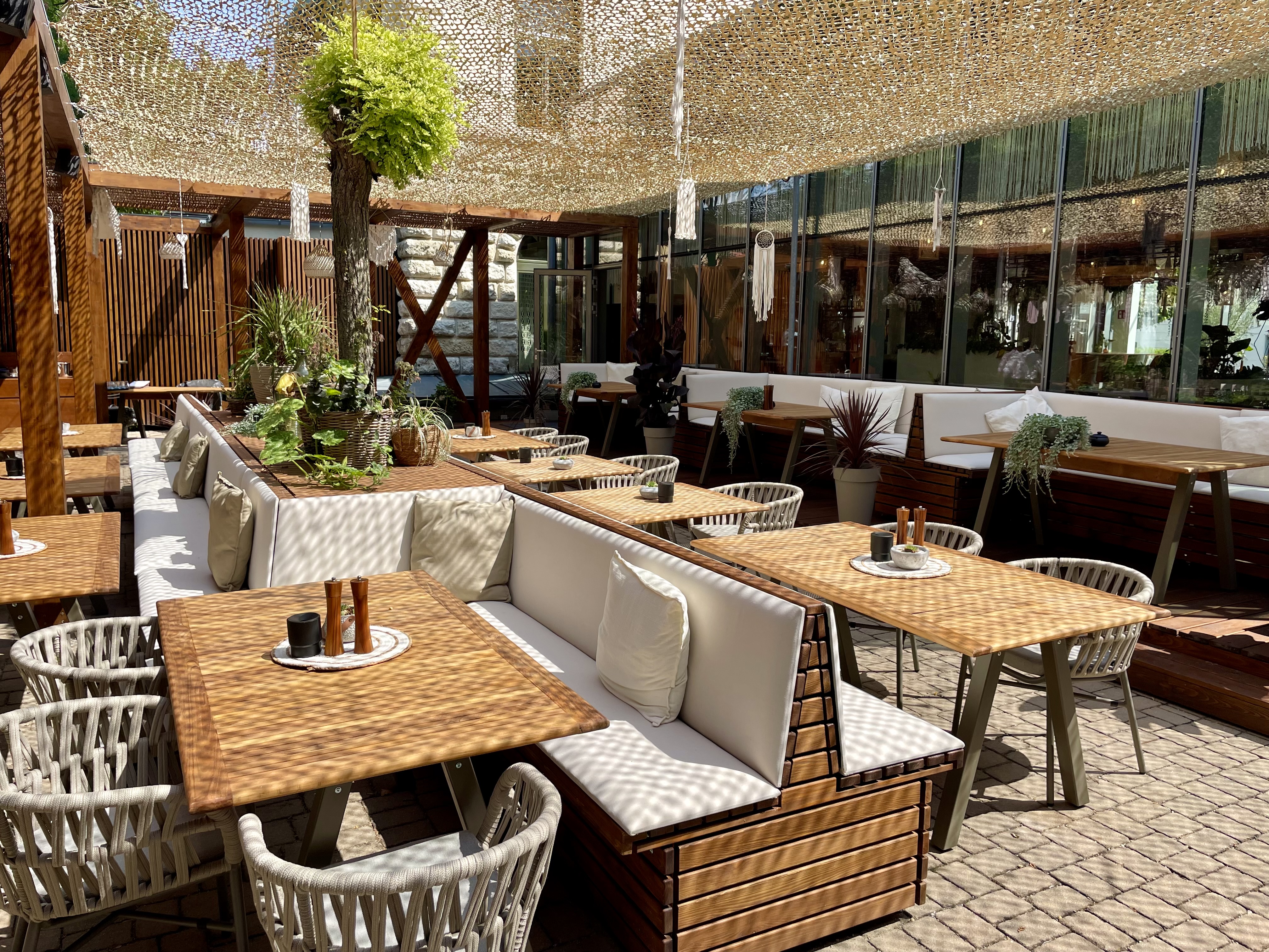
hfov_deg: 67.3
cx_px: 634
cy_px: 476
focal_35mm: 26
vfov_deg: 53.1
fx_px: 953
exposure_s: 1/1618
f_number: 1.6
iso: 32
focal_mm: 4.2
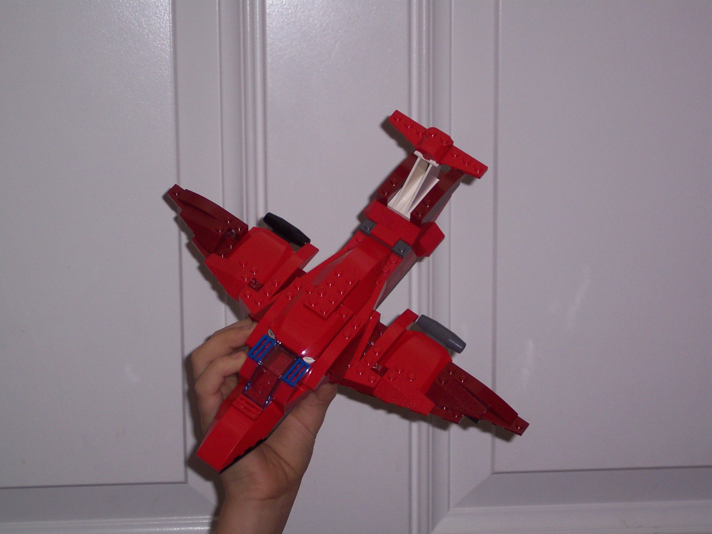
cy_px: 267
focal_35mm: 89
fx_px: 1831
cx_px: 356
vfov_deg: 16.6
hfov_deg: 22.0
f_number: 4.1
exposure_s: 1/60
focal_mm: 18.7
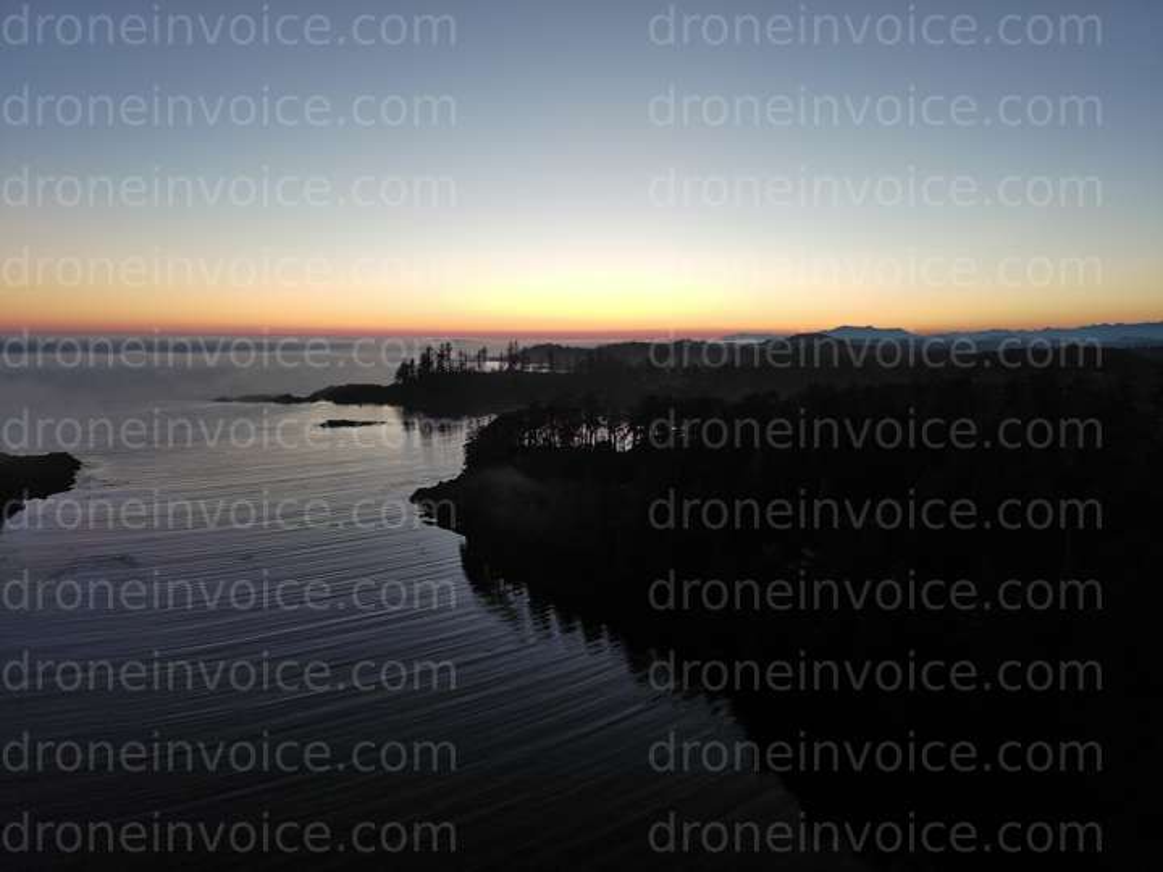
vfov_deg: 58.9
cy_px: 436
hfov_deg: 73.9
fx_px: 773
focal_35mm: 23
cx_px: 582
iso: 100
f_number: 1.9
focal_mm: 6.67
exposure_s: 1/112
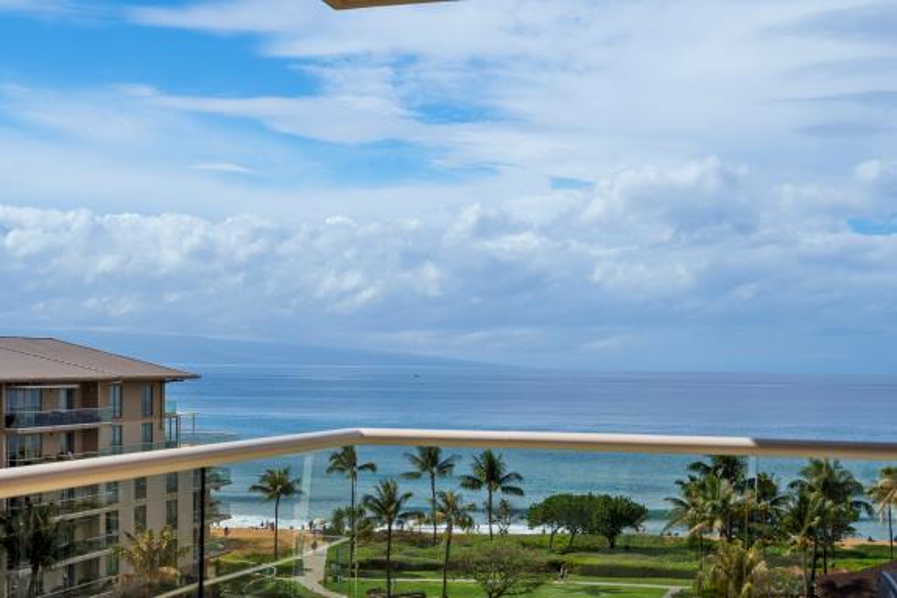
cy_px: 299
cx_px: 448
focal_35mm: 52
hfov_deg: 38.2
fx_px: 1296
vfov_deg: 26.0
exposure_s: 1/640
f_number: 8
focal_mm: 35
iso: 100
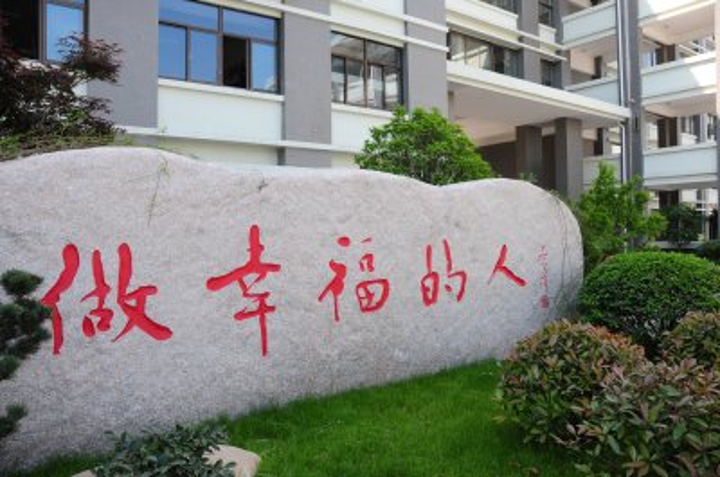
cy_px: 238
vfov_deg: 47.7
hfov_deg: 67.5
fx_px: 539
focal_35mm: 27
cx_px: 360
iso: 200
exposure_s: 1/250
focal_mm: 18
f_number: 5.6
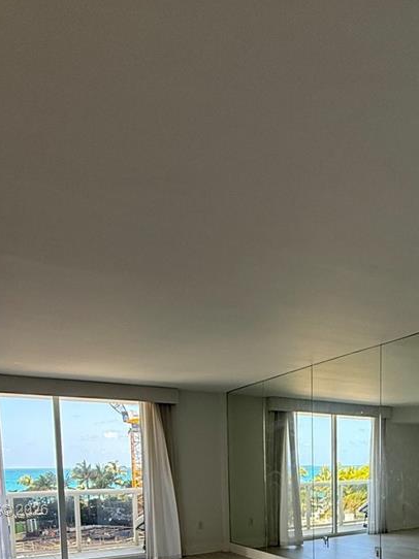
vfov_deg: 51.0
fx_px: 501
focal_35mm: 31
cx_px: 322
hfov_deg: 43.7
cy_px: 512
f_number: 2.2
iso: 125
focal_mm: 2.22
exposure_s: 1/120
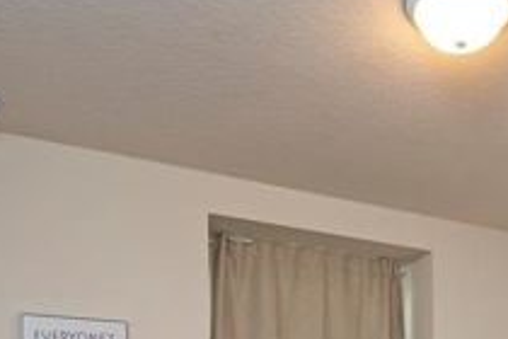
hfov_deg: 40.1
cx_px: 412
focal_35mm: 47
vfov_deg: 24.4
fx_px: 663
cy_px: 460
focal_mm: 14
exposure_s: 1/25
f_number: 10
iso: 500
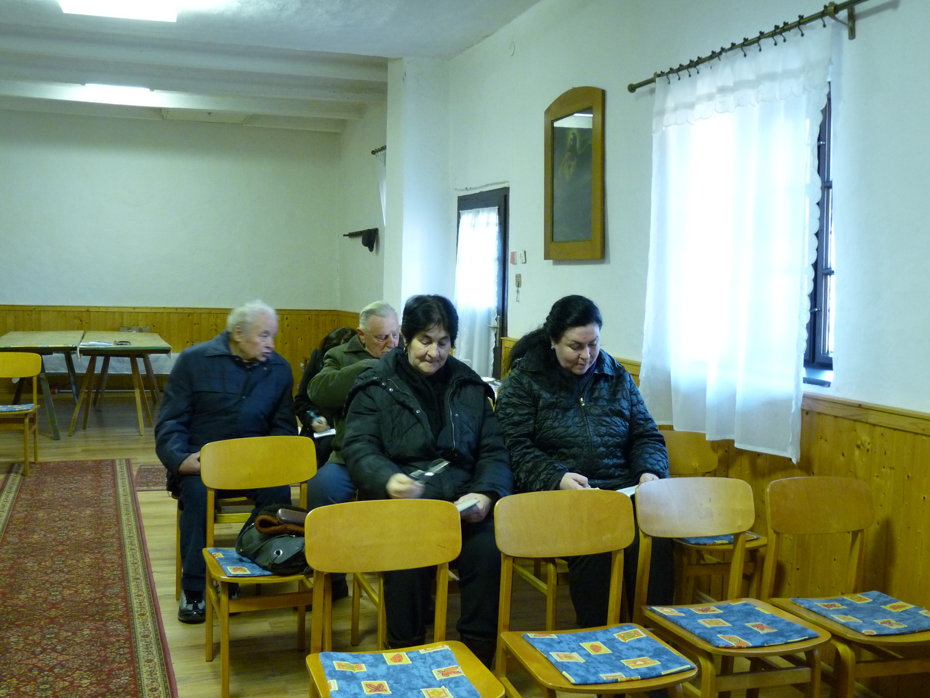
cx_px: 465
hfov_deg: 54.0
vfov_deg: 41.8
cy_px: 349
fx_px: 913
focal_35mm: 34
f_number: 3
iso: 400
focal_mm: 6
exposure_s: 1/13
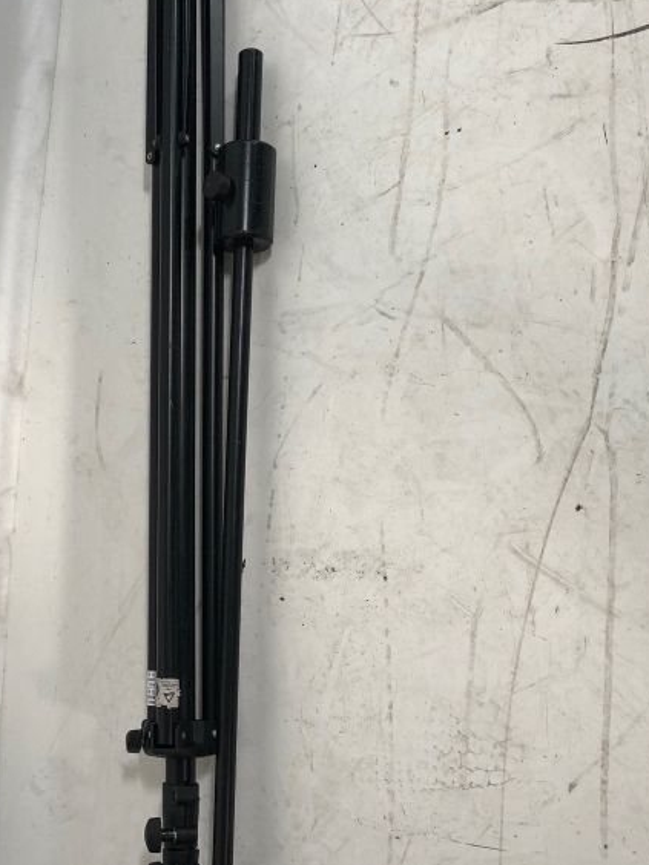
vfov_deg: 38.1
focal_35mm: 50
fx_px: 1250
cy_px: 508
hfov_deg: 28.6
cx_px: 146
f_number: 1.8
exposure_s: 1/40
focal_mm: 3.99
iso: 25
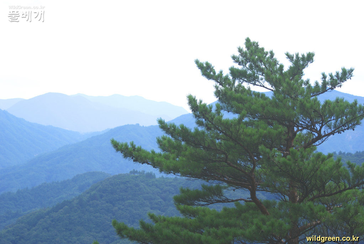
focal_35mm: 105
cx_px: 182
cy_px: 122
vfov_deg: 13.1
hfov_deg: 19.4
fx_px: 1063
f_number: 5.6
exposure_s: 1/400
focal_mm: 70
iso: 100
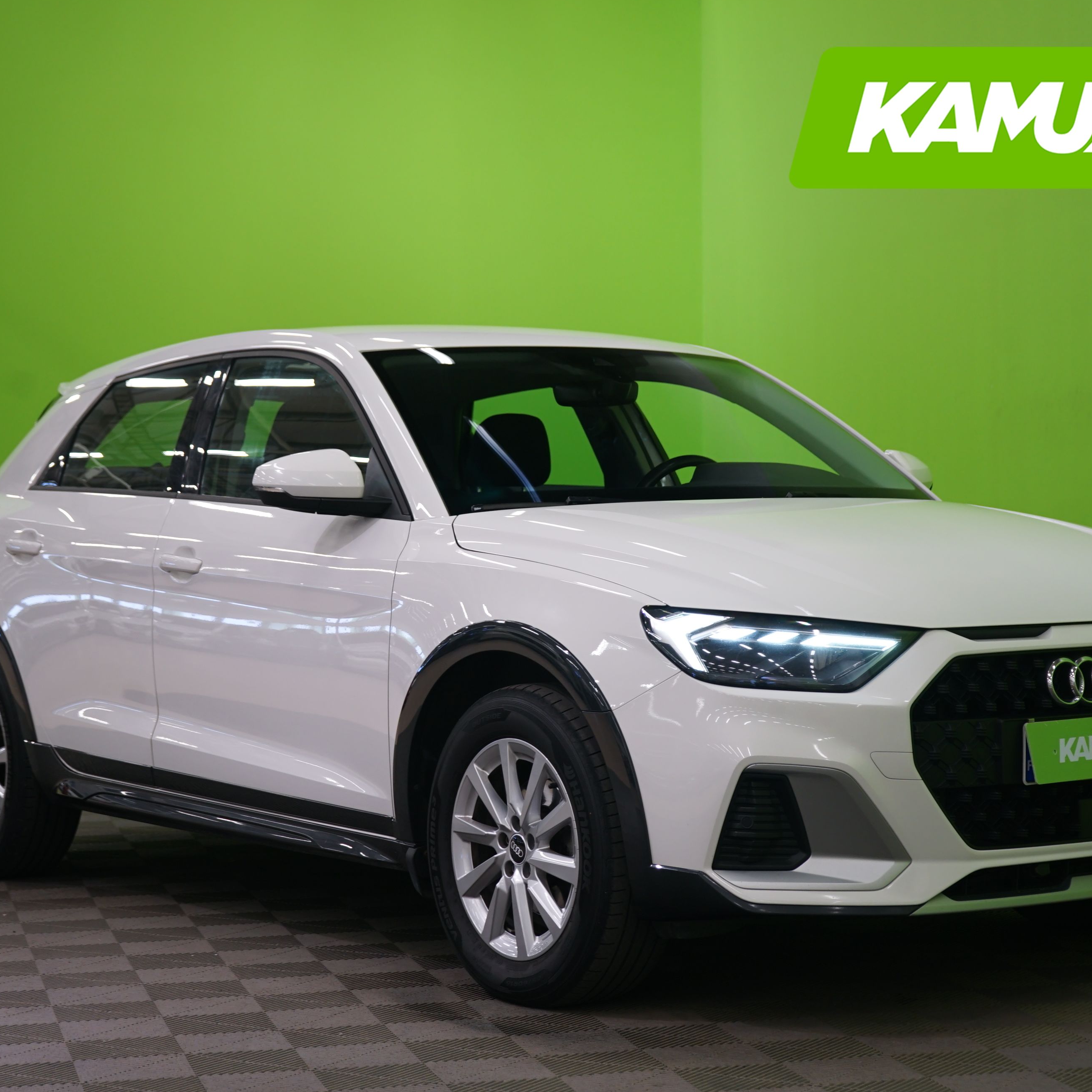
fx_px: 2748
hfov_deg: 22.5
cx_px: 582
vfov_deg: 22.5
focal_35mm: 77
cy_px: 544
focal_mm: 60
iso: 400
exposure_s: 1/15
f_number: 5
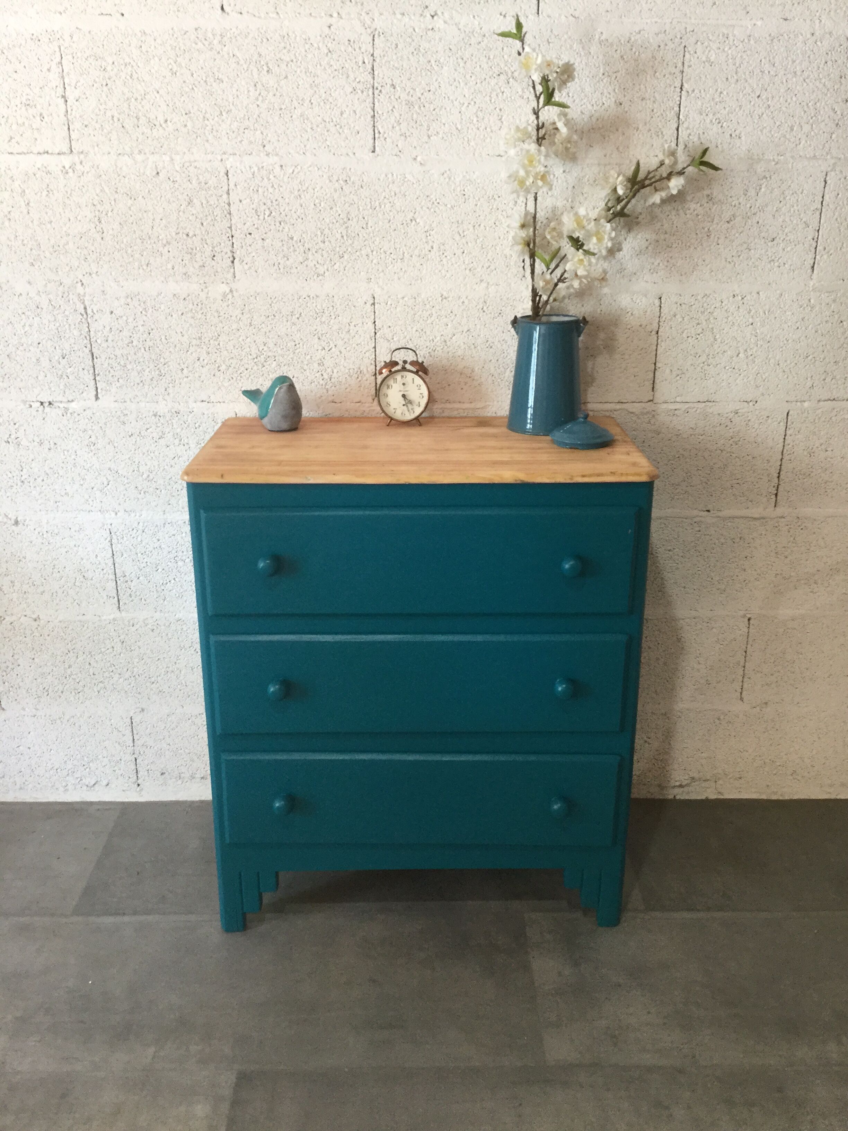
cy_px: 566
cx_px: 424
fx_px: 1013
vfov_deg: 58.4
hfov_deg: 45.4
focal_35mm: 31
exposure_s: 1/33
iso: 125
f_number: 2.4
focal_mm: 3.3
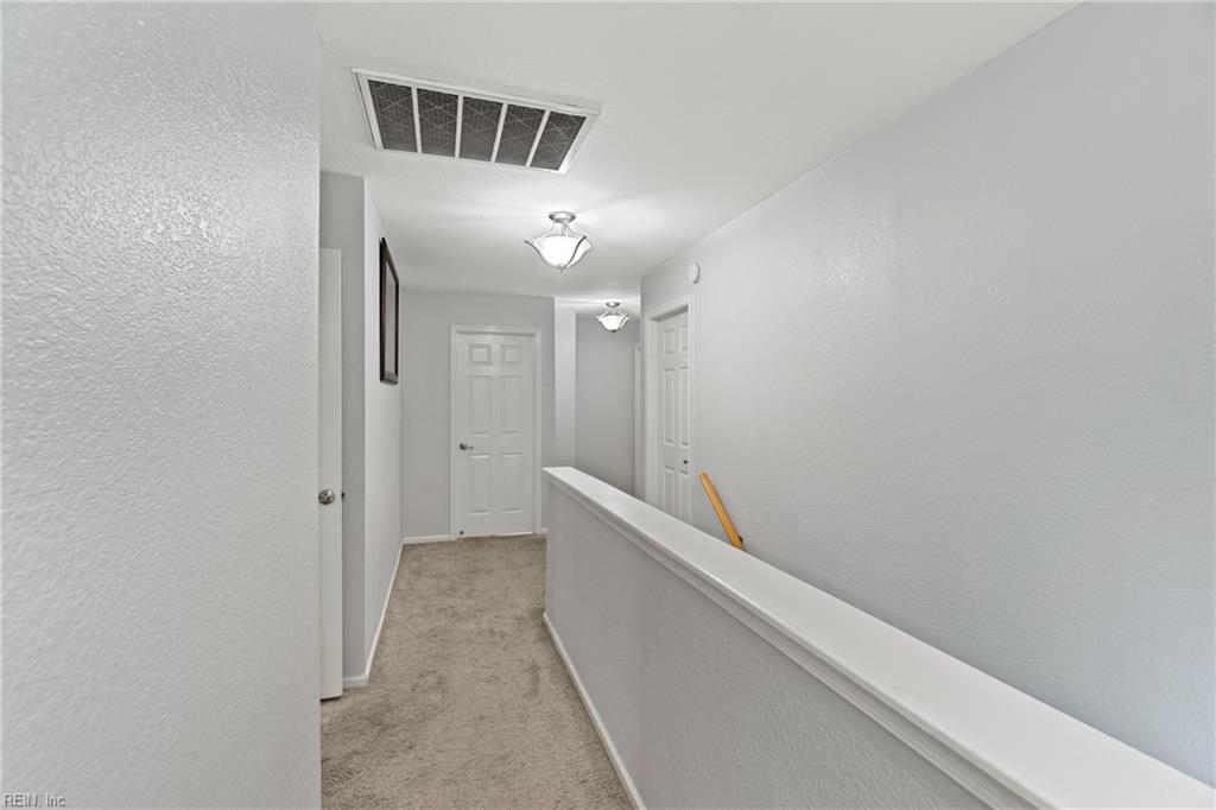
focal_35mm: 15
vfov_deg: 77.3
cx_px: 608
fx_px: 506
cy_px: 405
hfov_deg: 100.4
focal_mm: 10
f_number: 4
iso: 250
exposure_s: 1/6
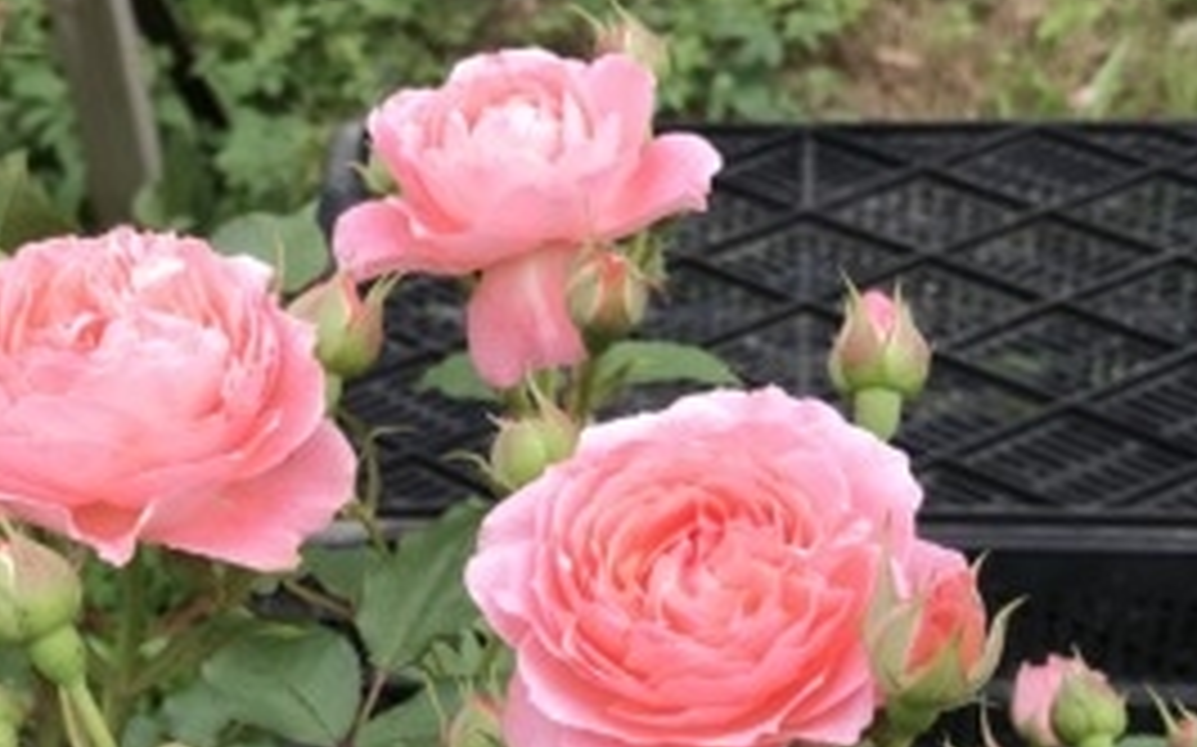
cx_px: 482
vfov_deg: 19.1
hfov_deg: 30.6
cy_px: 652
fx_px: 2185
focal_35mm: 67
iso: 20
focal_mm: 3.99
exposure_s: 1/699
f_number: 1.8
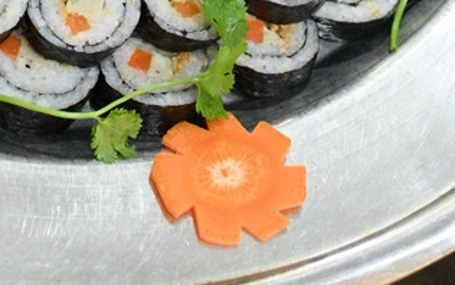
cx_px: -3
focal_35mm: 173
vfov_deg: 7.1
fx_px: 2147
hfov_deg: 12.0
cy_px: -415
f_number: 5
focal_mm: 55
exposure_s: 1/320
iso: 25600
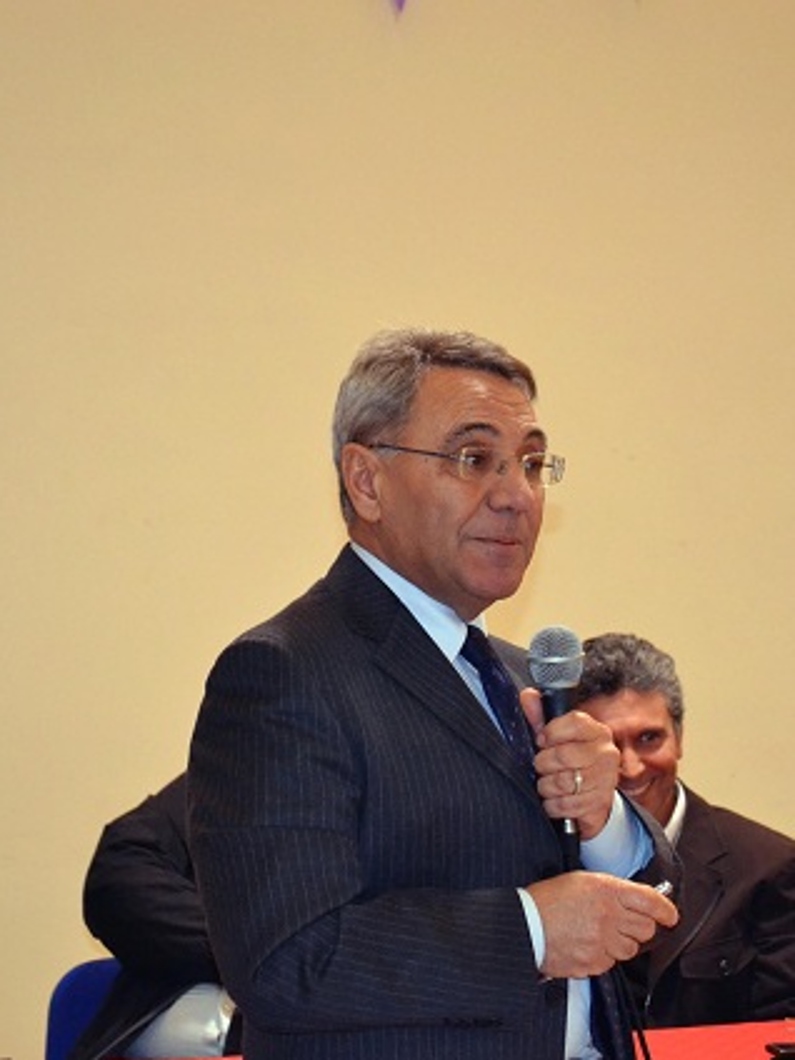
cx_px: 475
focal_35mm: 120
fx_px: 3666
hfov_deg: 12.4
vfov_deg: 16.5
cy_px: 530
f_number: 5.6
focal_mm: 55
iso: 3200
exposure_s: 1/60
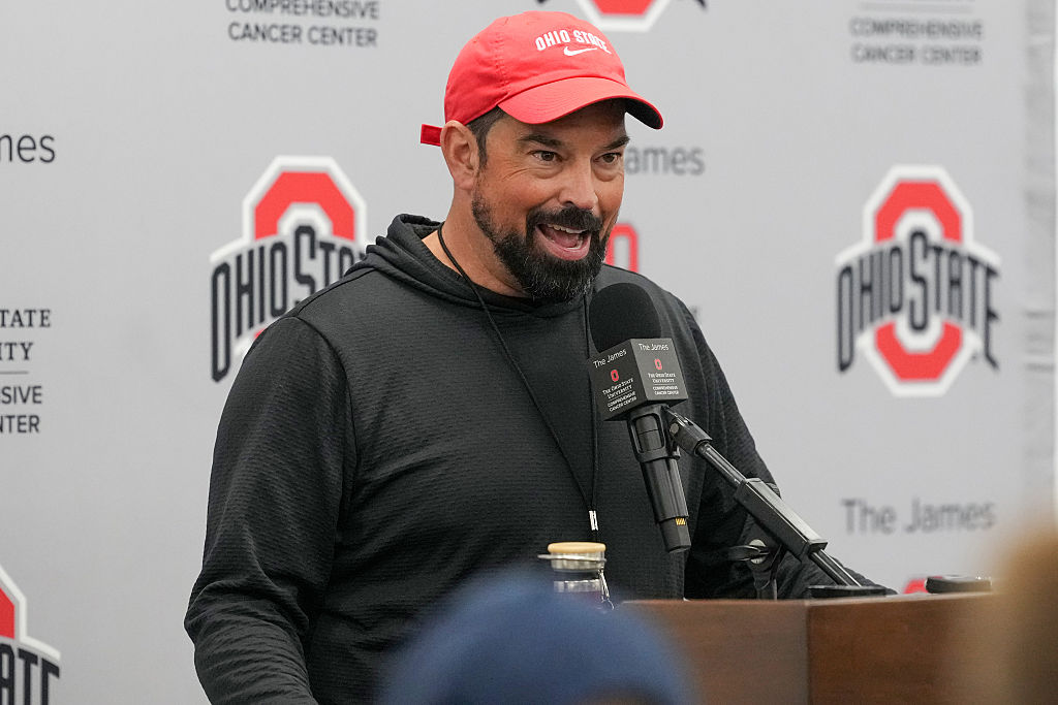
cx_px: 529
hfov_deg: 9.1
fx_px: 6613
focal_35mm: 225
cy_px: 352
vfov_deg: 6.1
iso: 4000
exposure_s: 1/1000
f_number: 2.5
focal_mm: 150
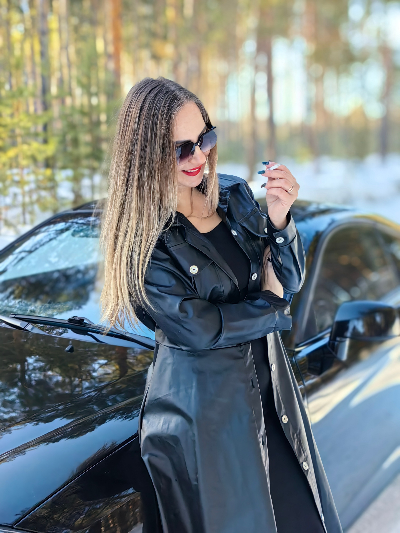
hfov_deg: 27.0
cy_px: 266
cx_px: 200
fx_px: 832
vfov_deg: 35.5
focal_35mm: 54
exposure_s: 1/984
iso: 80
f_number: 1.4
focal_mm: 6.35
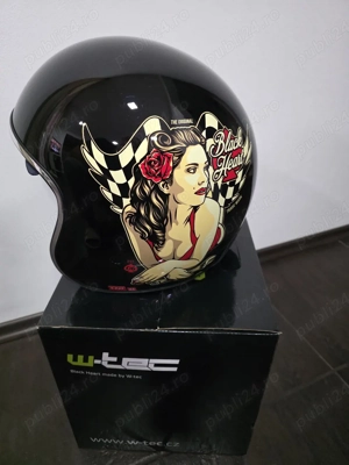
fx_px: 309
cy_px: 232
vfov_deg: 73.9
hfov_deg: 58.9
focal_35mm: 23
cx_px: 174
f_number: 1.7
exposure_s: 1/101
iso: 2000
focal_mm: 6.3
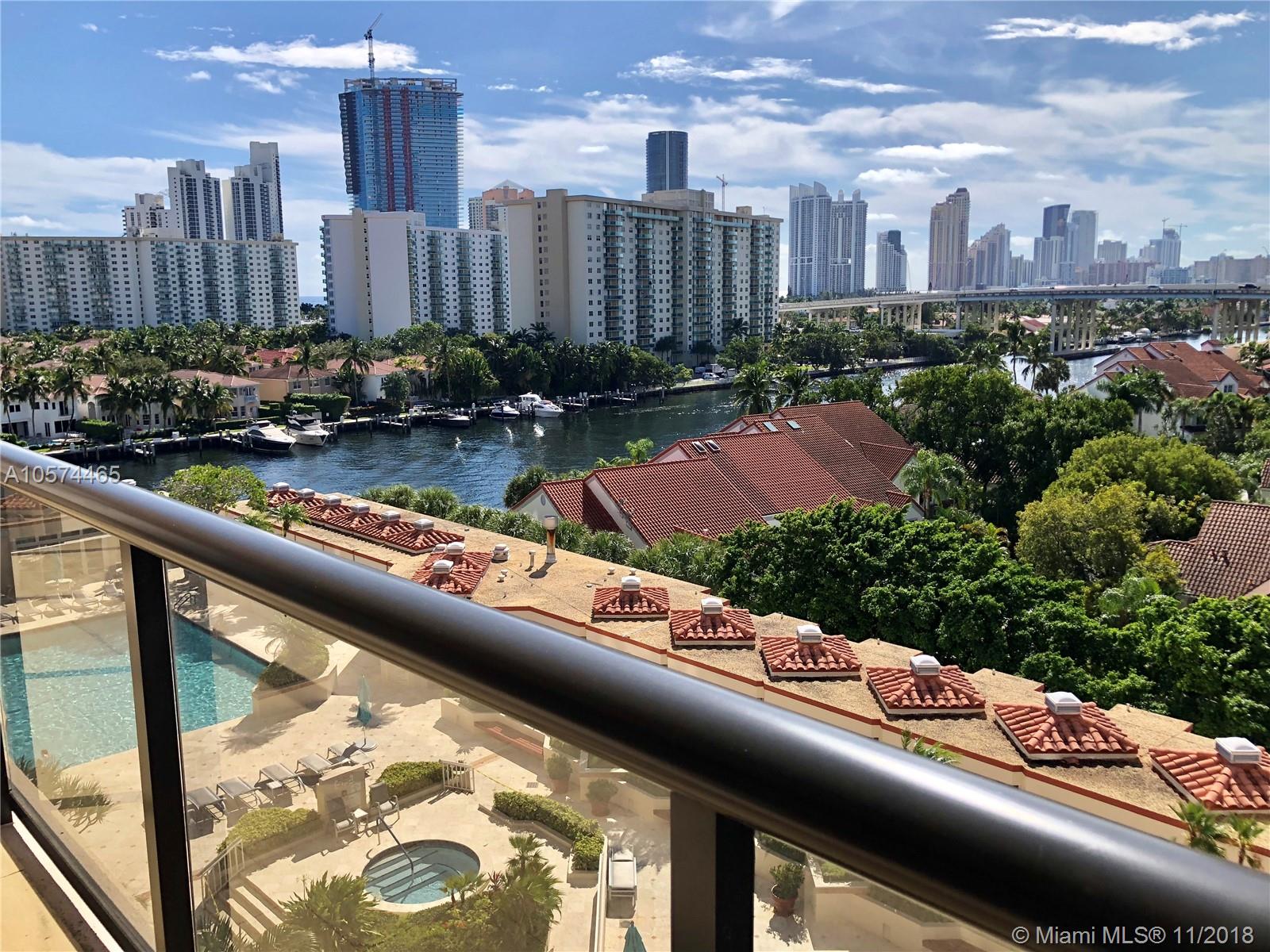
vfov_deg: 49.7
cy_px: 476
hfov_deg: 63.4
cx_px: 635
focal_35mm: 28
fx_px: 1027
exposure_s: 1/2404
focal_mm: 3.99
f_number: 1.8
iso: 20
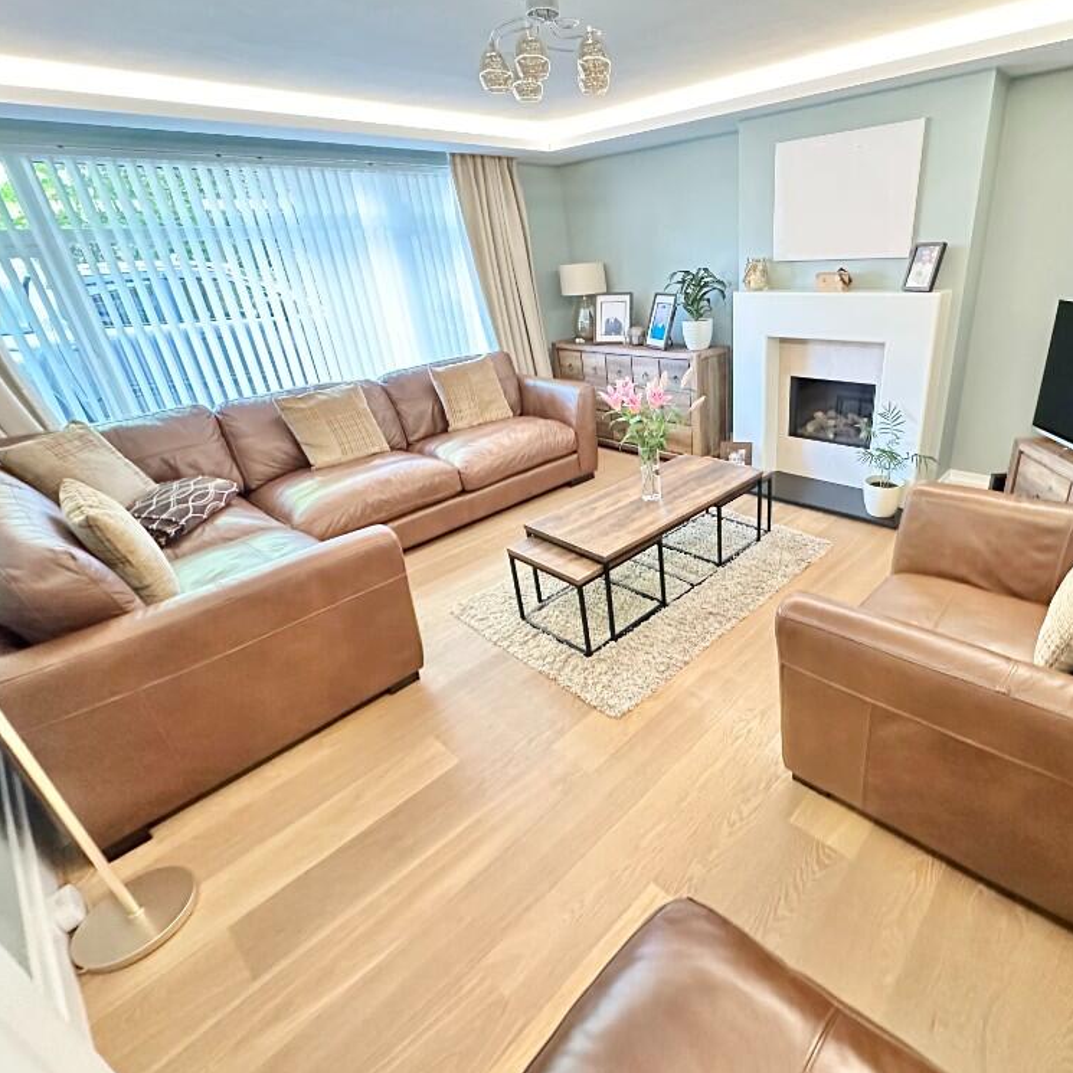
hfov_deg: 82.5
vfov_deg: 84.0
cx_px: 664
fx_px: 596
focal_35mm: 17
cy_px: 524
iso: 1250
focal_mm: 2.22
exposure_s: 1/60
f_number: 2.2
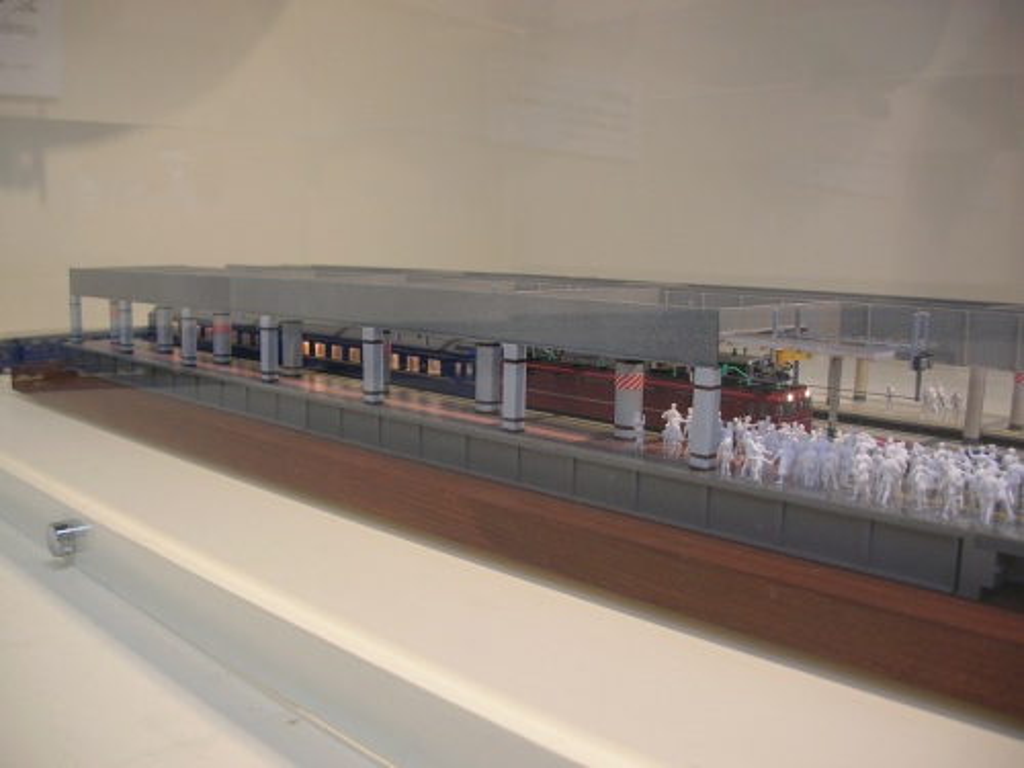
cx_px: 512
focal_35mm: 35
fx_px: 1035
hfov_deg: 52.6
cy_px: 384
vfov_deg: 40.7
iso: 50
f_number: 2.8
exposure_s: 1/21.4
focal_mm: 5.8
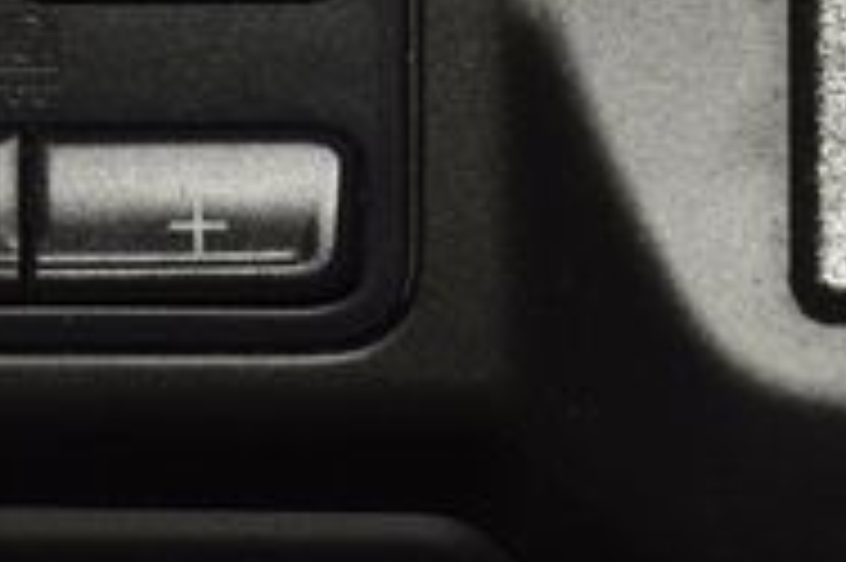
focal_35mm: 358
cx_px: 22
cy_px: 16
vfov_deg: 3.8
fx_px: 8405
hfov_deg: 5.7
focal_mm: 70
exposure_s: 1/125
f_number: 8
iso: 100
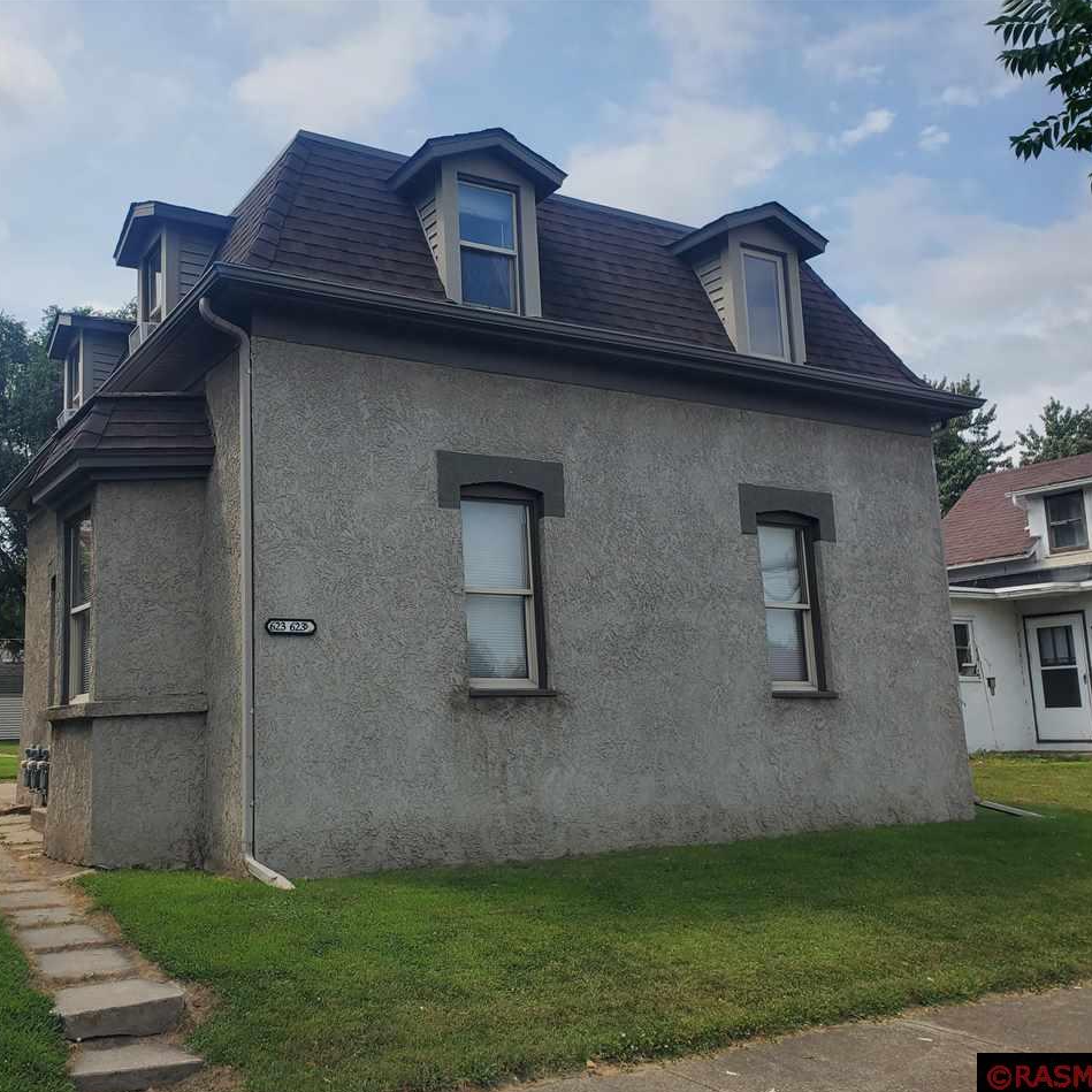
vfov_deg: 52.5
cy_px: 547
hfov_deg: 51.7
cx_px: 379
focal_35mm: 31
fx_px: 1106
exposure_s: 1/1648
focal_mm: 4.3
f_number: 2.4
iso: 50
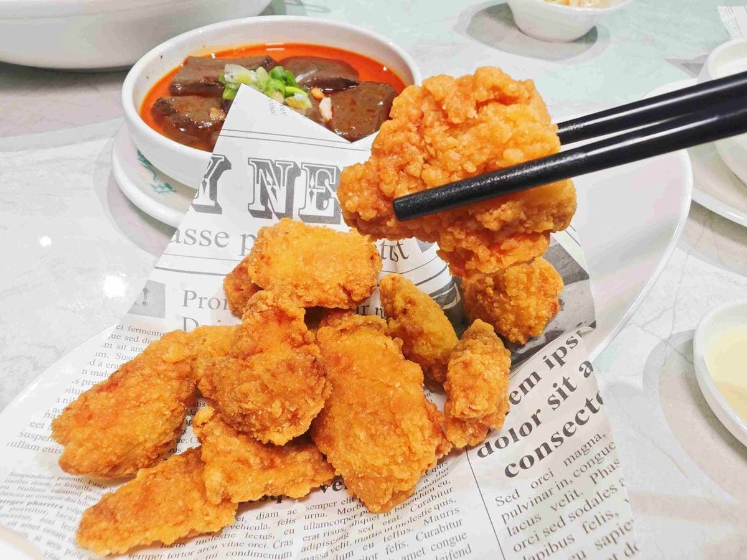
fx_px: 496
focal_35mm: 23
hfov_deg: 73.9
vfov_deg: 58.9
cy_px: 280
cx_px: 374
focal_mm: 2.03
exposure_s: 1/120
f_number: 1.8
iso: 100
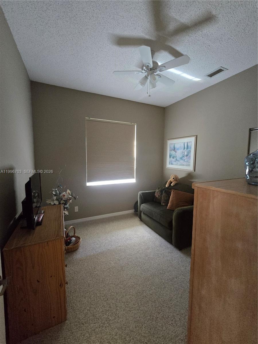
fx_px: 129
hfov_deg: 89.9
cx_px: 129
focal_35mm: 13
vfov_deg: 106.2
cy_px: 172
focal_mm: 2.2
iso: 1250
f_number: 2.2
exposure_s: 1/60
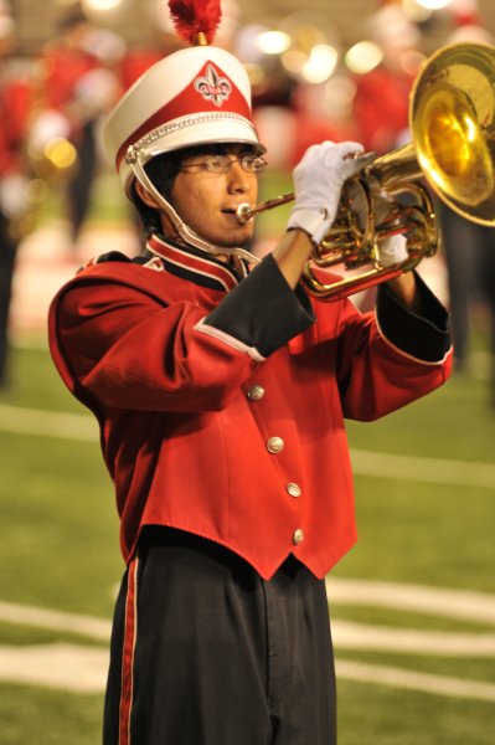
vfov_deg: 8.6
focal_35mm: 240
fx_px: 4958
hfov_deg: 5.7
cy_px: 372
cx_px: 248
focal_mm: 160
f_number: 2.8
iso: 400
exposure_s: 1/60
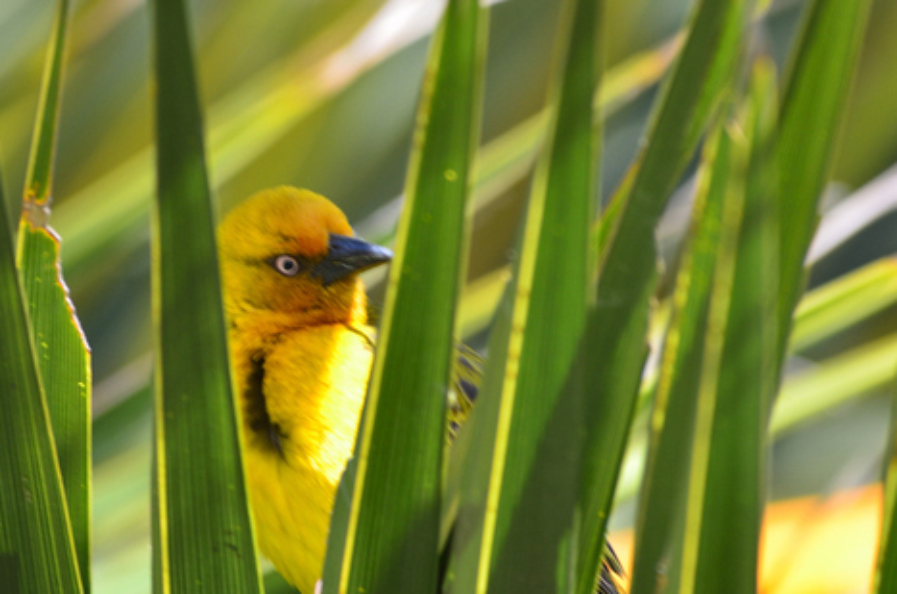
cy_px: 312
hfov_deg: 2.3
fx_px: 22372
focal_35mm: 900
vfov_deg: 1.5
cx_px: 313
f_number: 6.3
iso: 200
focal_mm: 400
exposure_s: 1/80
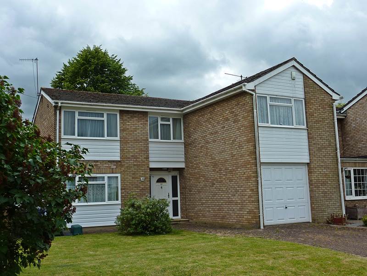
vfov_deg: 38.7
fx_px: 392
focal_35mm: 37
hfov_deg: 50.1
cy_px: 138
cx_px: 184
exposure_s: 1/500
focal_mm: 6.1
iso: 80
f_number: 4
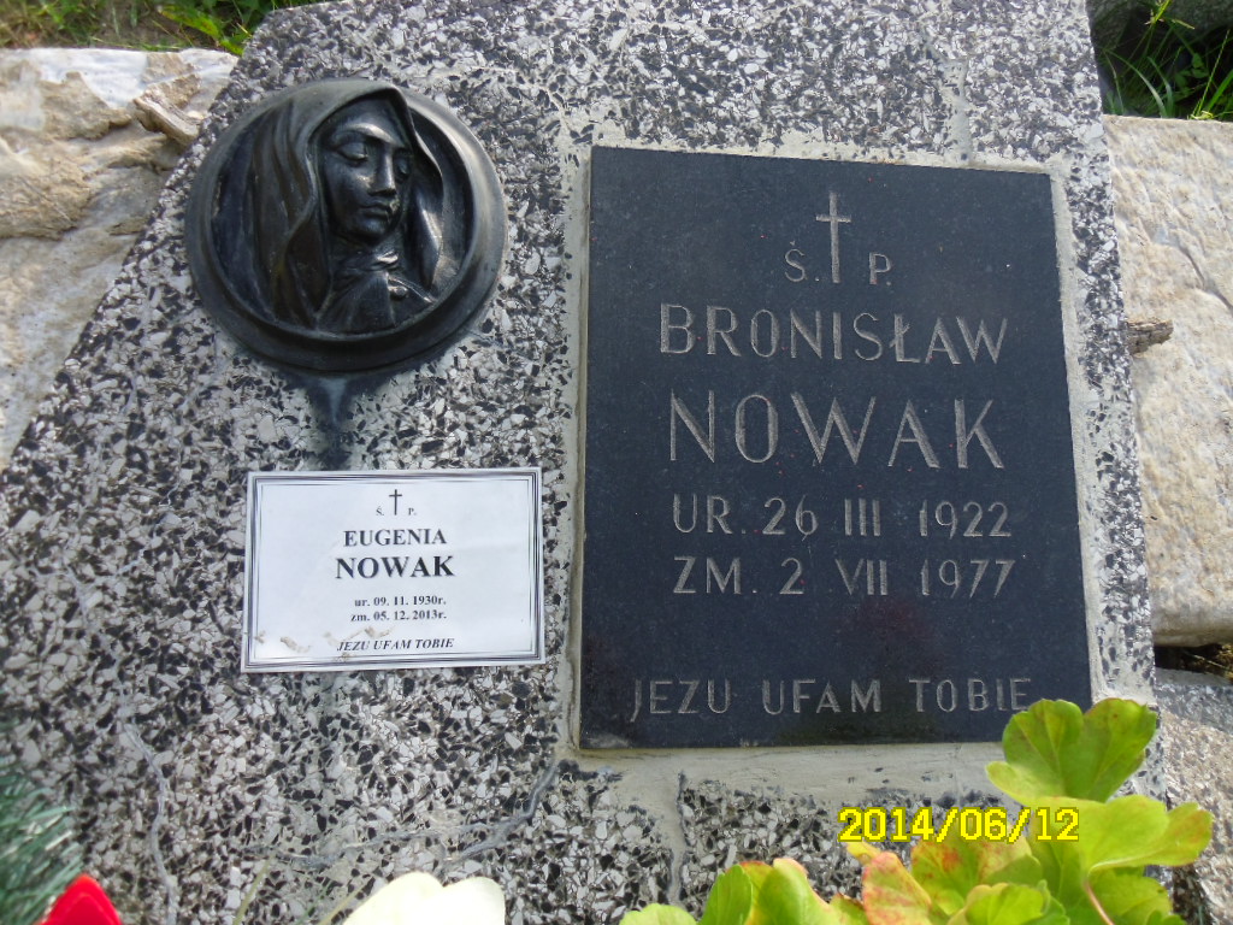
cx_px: 616
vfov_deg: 45.4
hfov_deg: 58.4
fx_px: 1104
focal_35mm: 31
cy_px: 462
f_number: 3.3
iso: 80
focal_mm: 5.6
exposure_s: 1/362
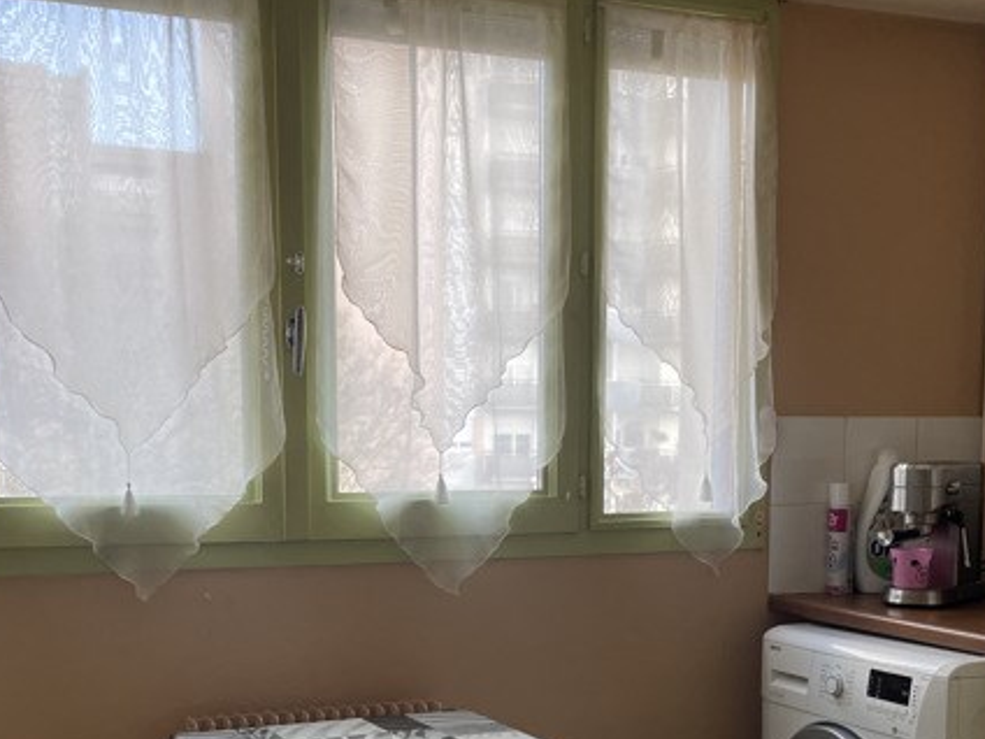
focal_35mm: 49
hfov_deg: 38.9
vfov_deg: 29.0
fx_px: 1394
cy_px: 595
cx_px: 490
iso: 50
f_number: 1.6
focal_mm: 4.2
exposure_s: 1/121
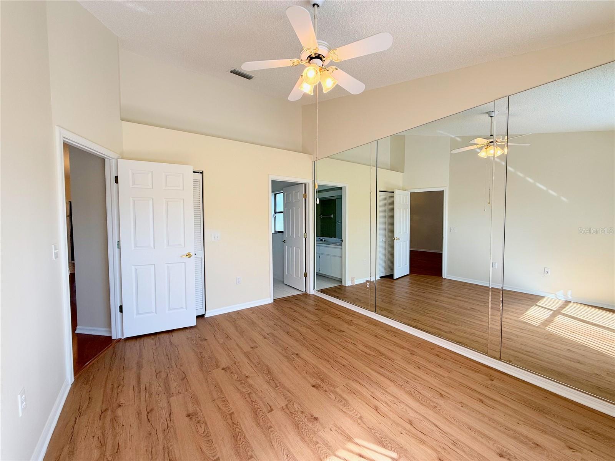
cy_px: 230
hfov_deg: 102.1
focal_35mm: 14
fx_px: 249
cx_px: 308
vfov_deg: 85.7
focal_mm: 2.22
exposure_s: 1/99
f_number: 2.2
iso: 64
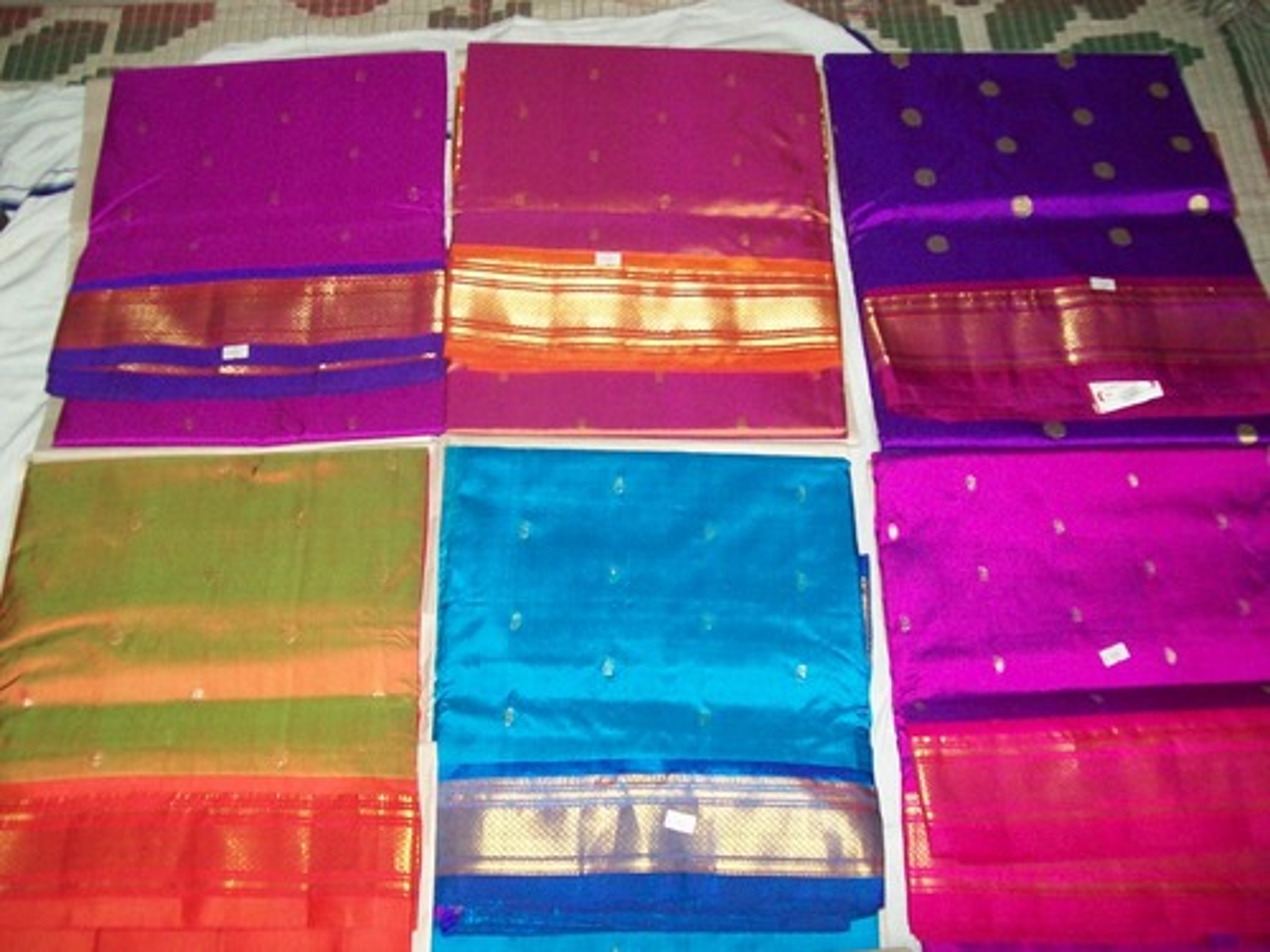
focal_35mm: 36
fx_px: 1321
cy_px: 476
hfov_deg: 51.4
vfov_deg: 39.7
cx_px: 635
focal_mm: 6
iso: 160
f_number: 2.7
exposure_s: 1/60
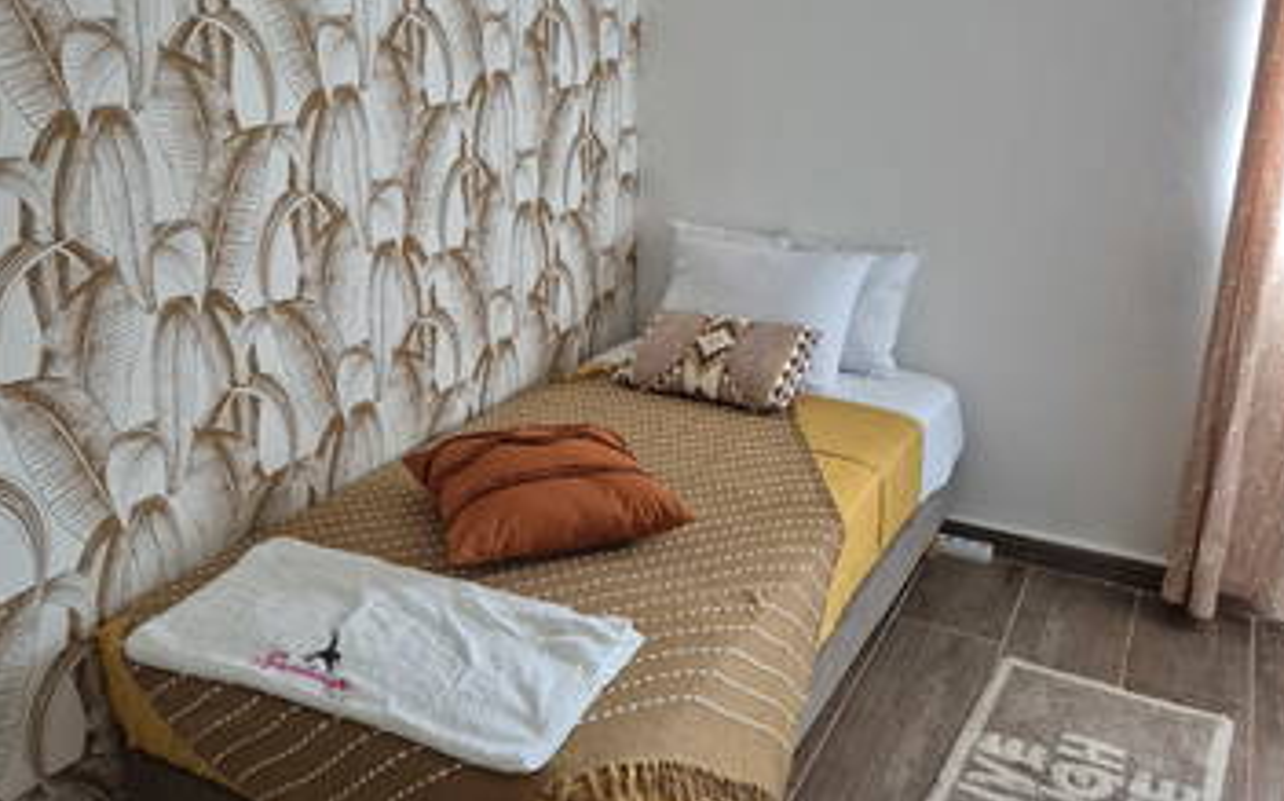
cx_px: 651
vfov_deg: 48.9
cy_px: 311
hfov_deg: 72.6
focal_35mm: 25
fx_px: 874
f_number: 1.8
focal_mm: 5.4
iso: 1000
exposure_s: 1/100
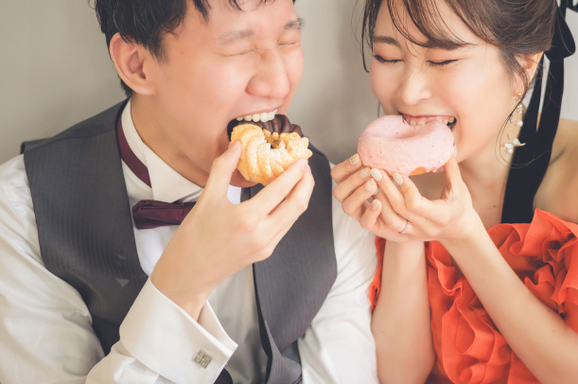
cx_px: 323
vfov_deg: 17.9
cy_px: 136
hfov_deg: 26.7
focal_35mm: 76
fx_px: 1219
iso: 800
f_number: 2
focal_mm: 58
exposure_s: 1/125
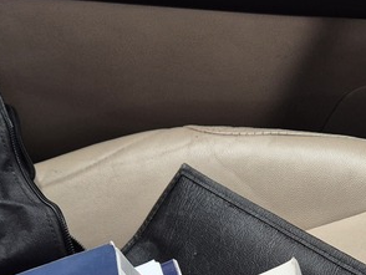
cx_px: 193
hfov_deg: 24.4
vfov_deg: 16.6
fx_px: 847
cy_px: 423
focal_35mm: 80
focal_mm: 5.4
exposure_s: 1/100
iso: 320
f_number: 1.8
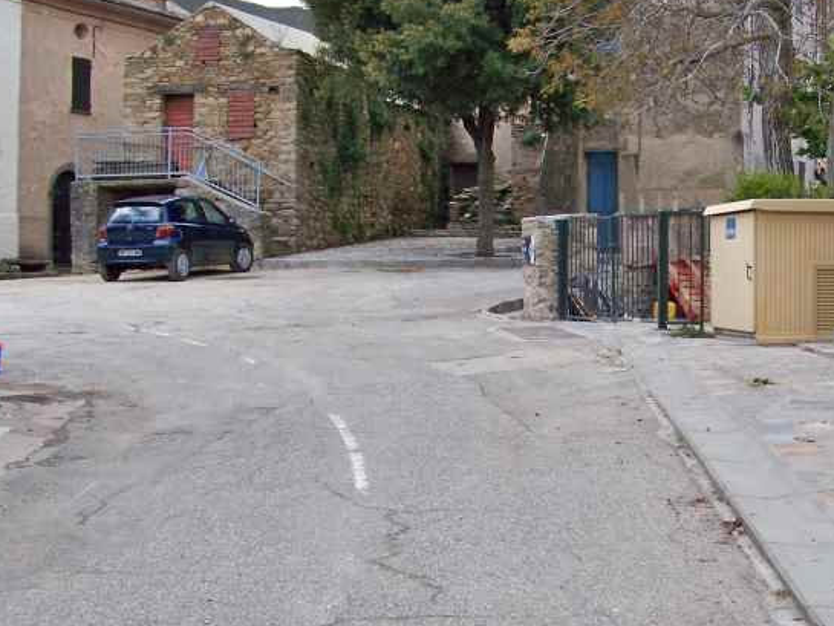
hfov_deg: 30.8
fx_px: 1494
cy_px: 346
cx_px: 597
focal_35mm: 62
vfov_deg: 23.6
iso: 64
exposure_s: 1/640
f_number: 2.8
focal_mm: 5.85
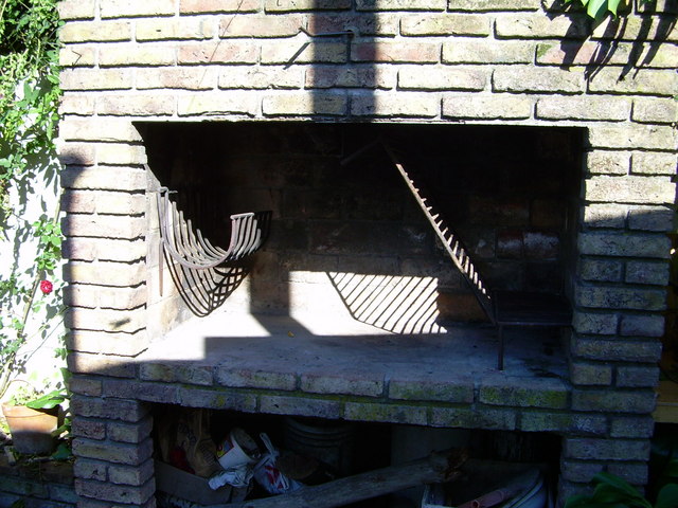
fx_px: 744
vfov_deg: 37.7
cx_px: 339
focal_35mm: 38
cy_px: 254
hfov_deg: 49.0
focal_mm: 6.3
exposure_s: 1/229
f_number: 2.8
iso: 50
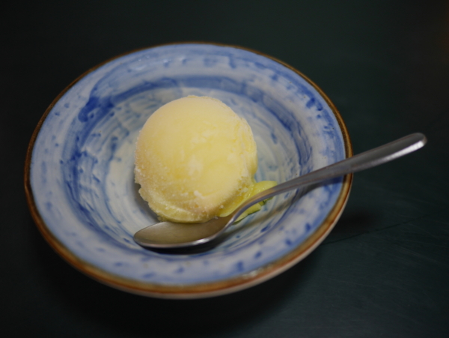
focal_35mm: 40
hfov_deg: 46.8
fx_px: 519
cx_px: 224
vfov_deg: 36.0
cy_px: 169
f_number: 1.7
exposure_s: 1/100
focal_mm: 20
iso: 200
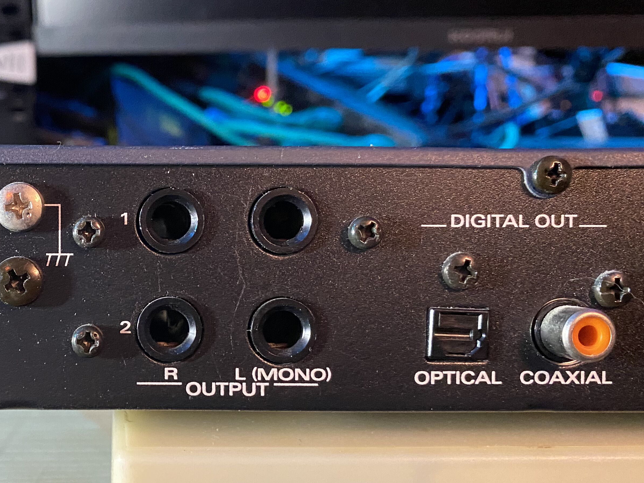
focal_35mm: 42
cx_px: 117
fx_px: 781
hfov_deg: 42.5
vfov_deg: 34.3
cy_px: 283
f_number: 1.8
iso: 500
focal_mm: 4.25
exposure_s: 1/50
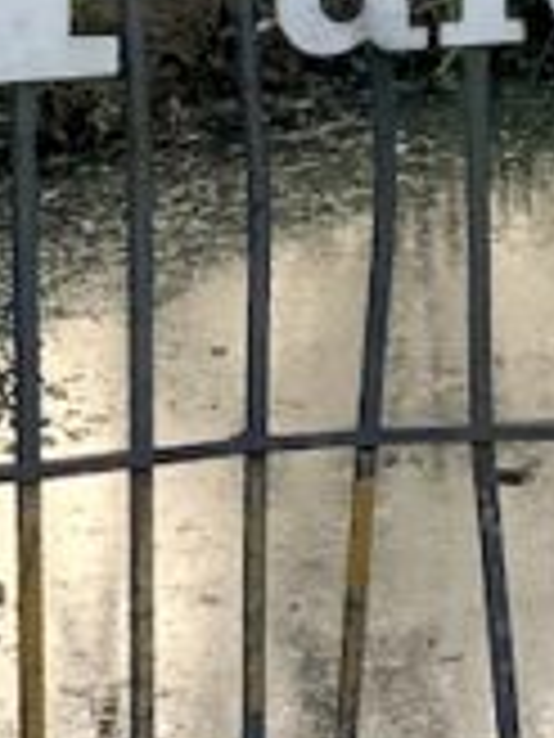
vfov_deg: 7.1
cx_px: 572
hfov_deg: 5.5
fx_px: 5783
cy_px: -590
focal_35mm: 271
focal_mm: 6
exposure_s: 1/122
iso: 100
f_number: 2.4
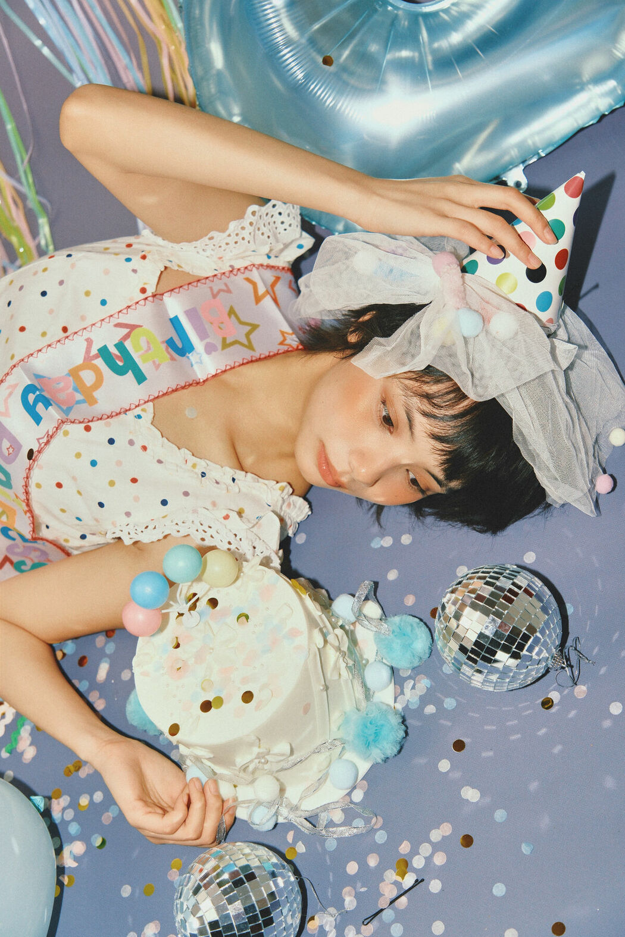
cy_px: 468
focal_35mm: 53
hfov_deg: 25.5
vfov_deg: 37.5
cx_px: 312
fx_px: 1380
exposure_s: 1/250
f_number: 3.2
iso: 400
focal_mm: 35
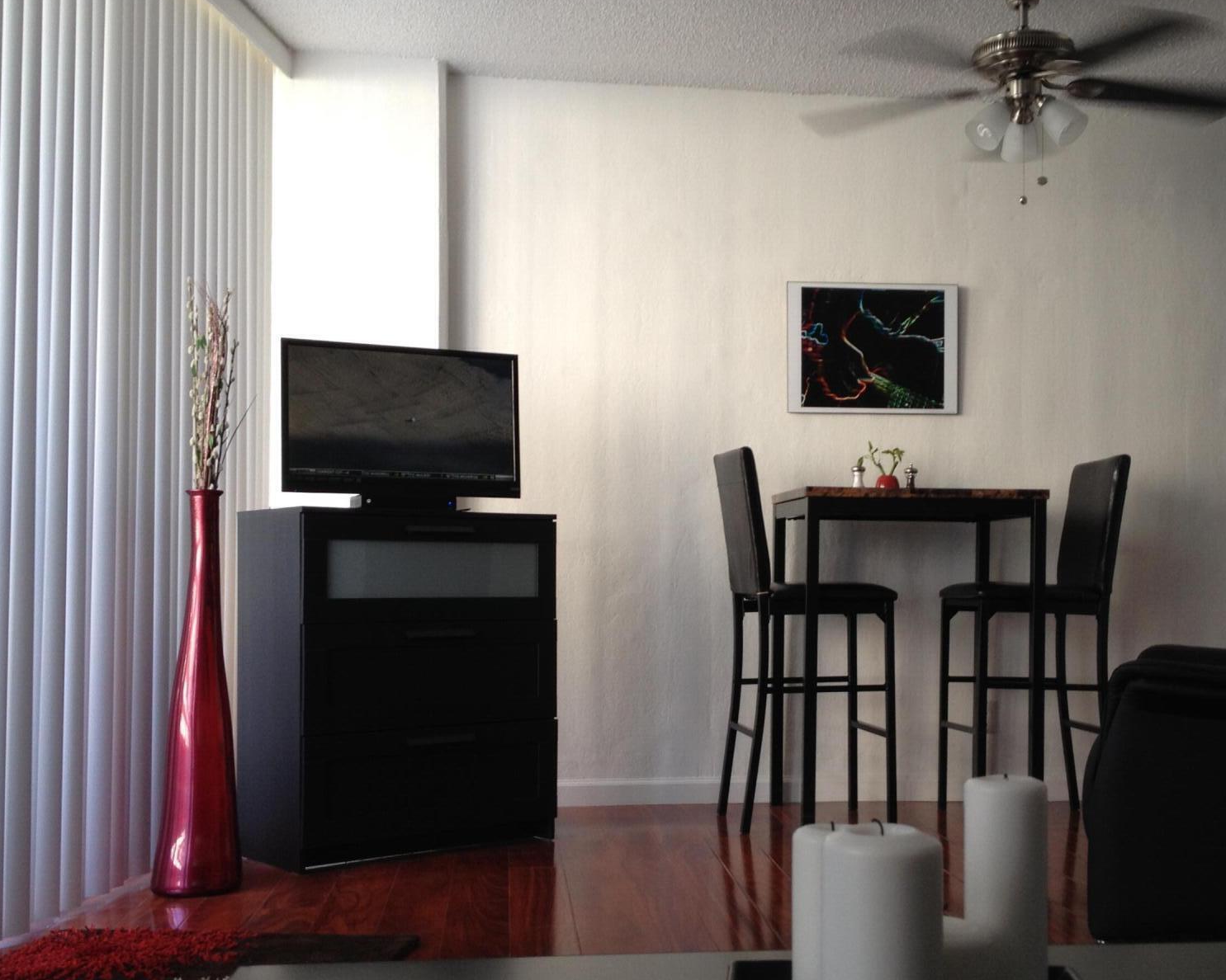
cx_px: 718
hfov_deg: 40.2
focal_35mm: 46
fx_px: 1669
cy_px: 530
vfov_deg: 32.7
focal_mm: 4.28
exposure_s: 1/20
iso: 50
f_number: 2.4
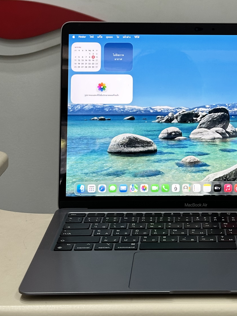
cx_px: 202
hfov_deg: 16.8
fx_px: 794
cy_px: 42
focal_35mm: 87
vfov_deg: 22.1
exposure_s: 1/70
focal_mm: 6.86
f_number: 1.78
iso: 80
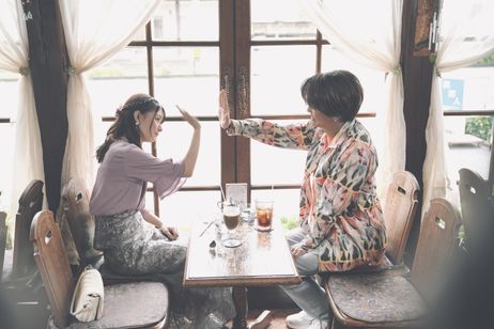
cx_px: 247
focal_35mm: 40
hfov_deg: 48.5
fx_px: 549
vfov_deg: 33.4
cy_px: 164
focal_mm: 40
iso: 200
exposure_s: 1/100
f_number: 3.2
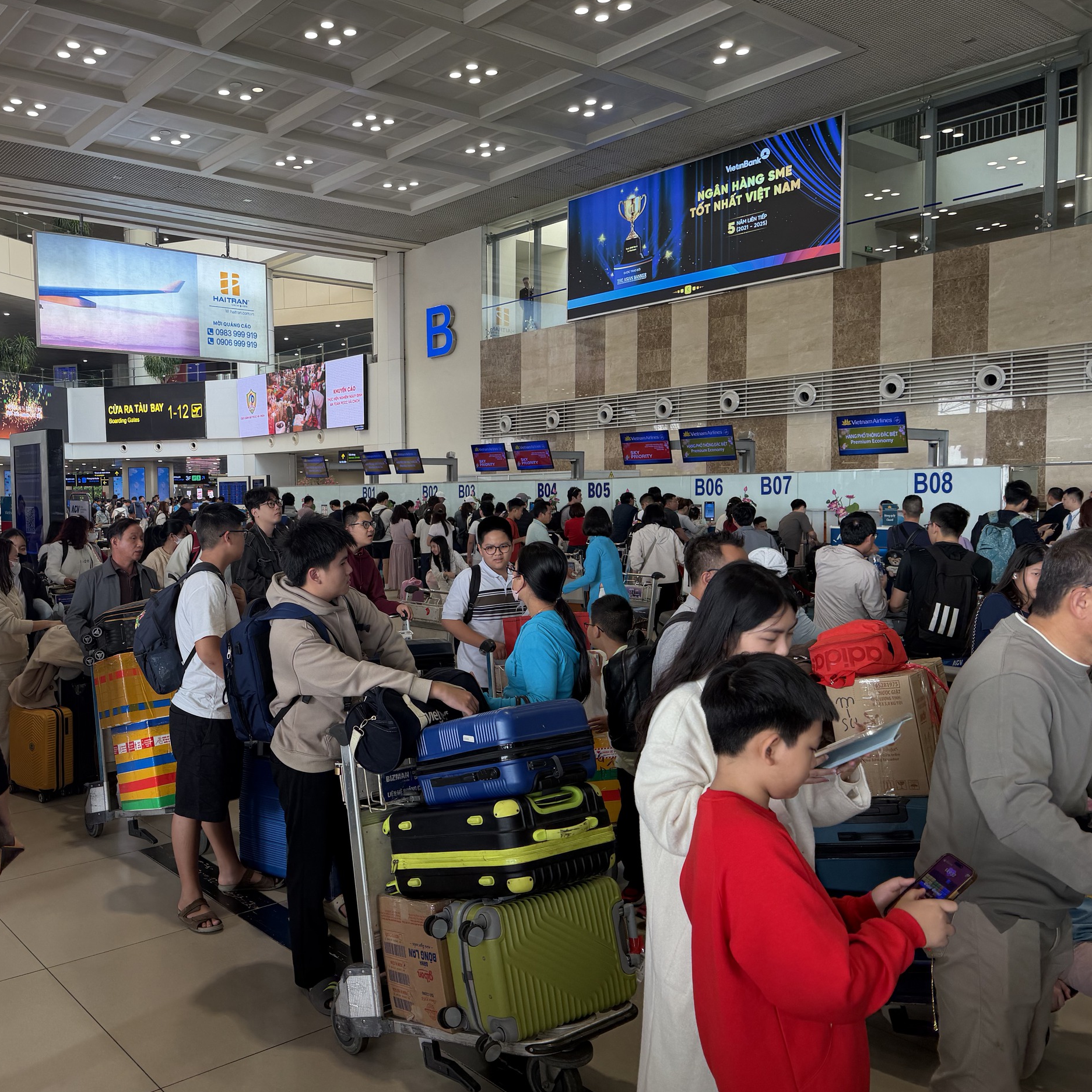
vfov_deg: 55.6
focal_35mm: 29
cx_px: 375
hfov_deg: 54.6
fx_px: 1035
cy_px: 544
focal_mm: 6.76
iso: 64
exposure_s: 1/100
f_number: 1.78
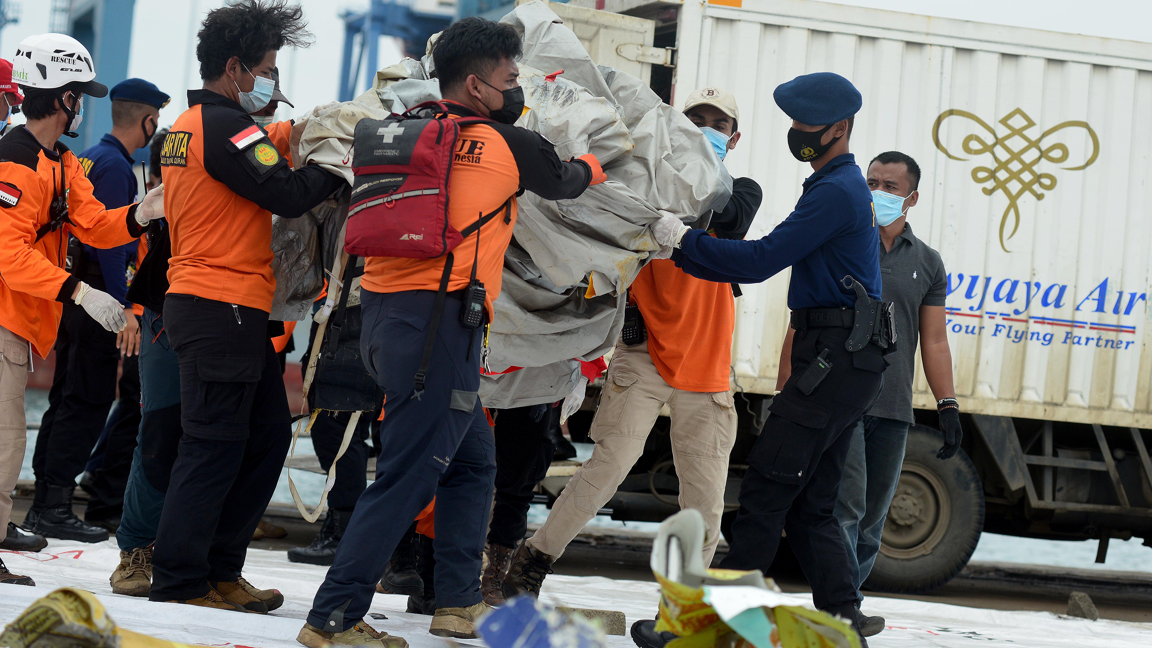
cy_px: 260
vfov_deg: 10.9
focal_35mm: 111
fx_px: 3391
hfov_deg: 19.3
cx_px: 580
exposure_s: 1/2000
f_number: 5.6
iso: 500
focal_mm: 105
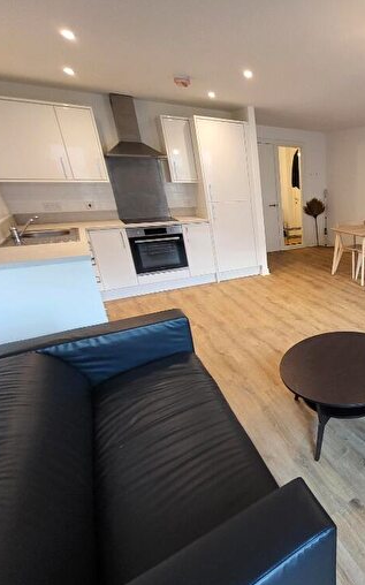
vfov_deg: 88.0
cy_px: 300
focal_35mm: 19
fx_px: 303
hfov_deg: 51.3
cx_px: 356
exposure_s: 1/50
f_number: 2.2
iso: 250
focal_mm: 1.74
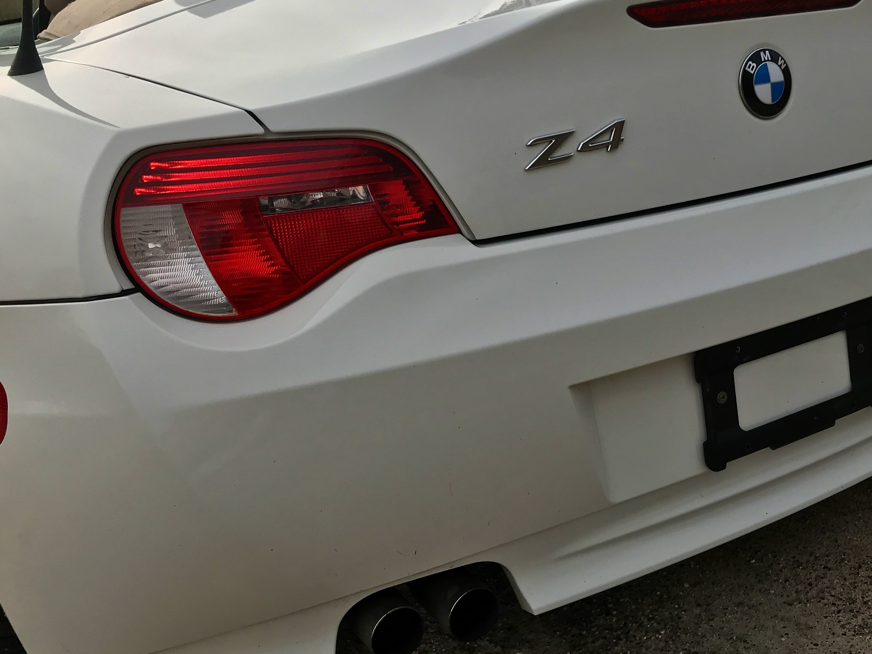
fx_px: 1058
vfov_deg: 34.2
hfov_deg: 43.8
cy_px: 258
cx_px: 619
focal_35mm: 42
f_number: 1.8
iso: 20
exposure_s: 1/1681
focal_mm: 3.99
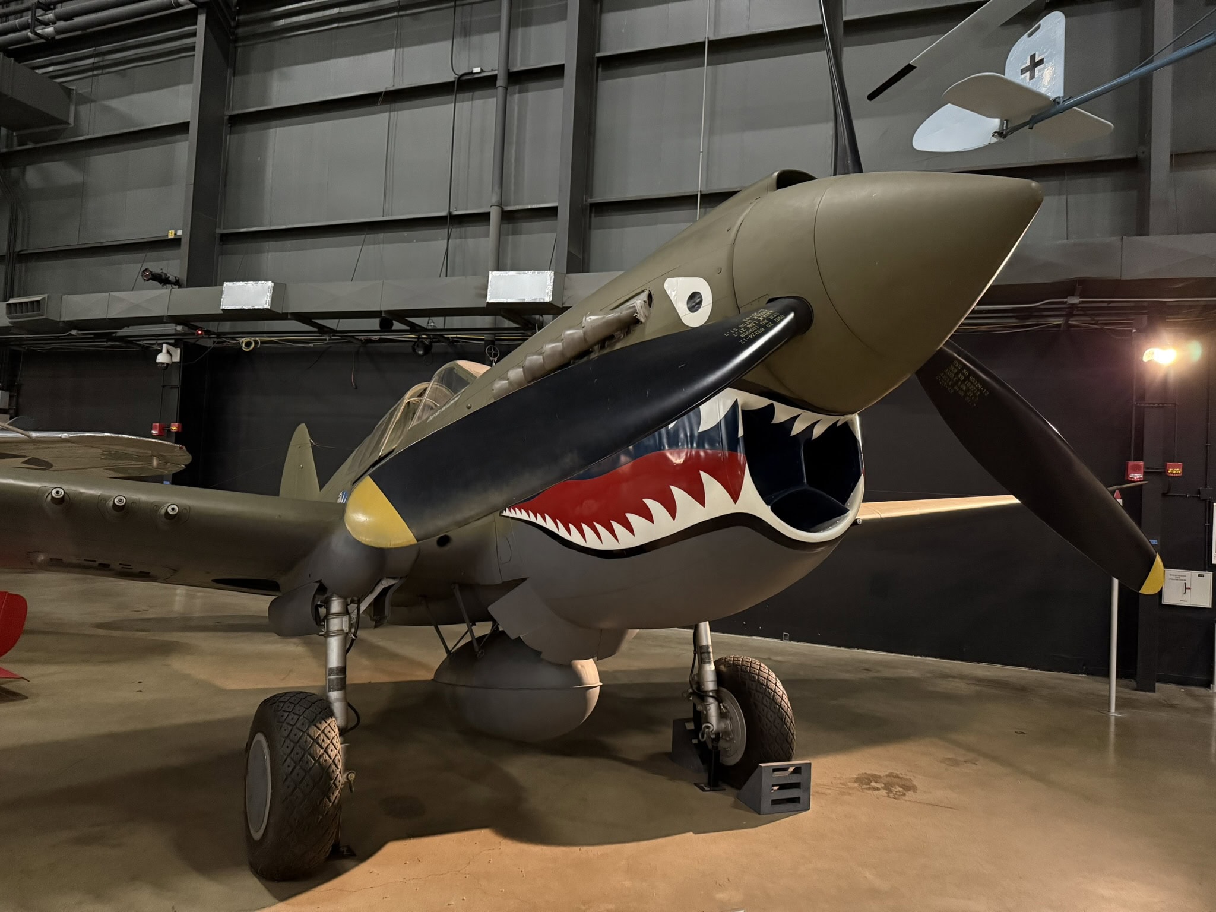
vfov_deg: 56.8
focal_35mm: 24
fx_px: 843
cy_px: 456
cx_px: 608
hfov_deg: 71.6
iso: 1250
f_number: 1.8
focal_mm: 6.8
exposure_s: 1/30
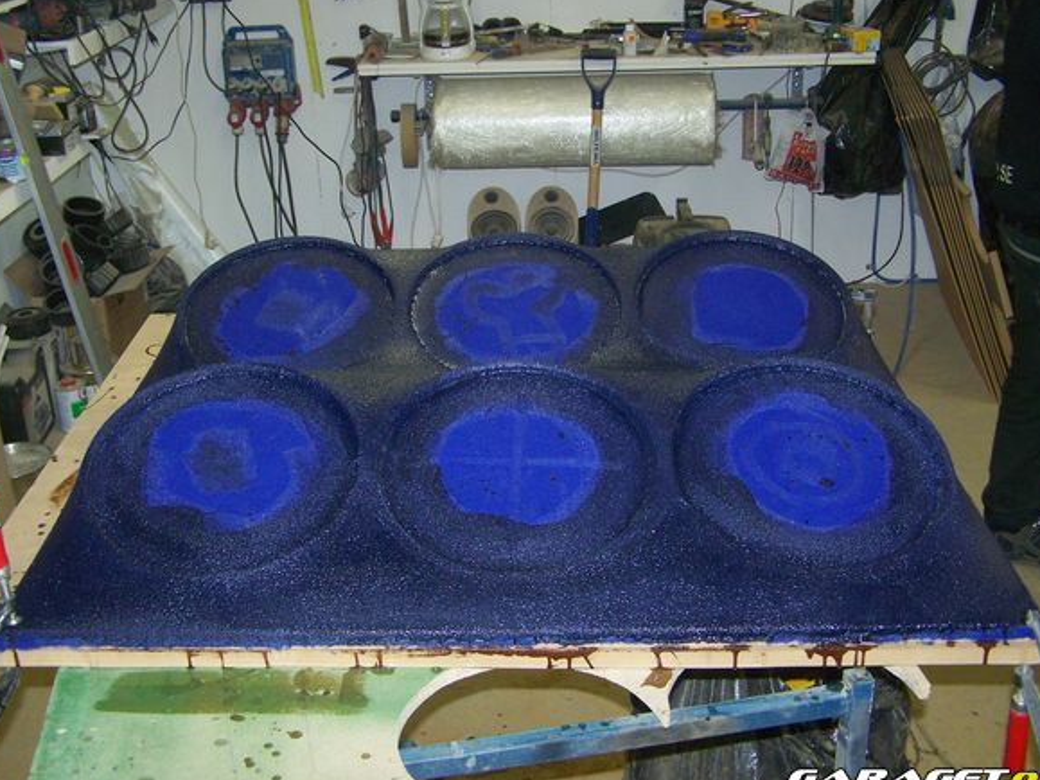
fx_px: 1262
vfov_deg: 34.3
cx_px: 521
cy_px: 365
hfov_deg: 44.8
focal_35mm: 42
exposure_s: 1/60
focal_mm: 6.3
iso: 160
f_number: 2.8
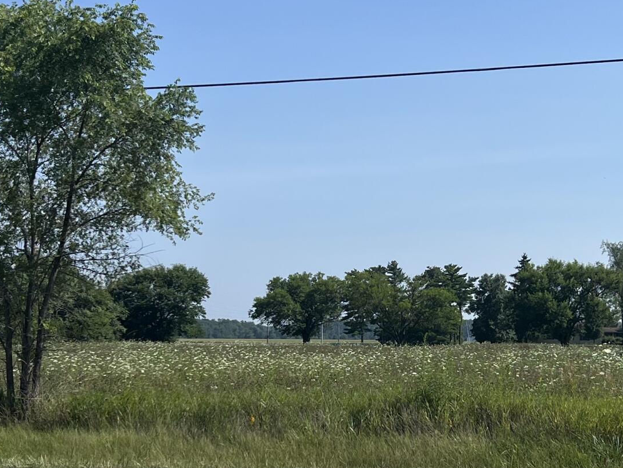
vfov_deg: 20.4
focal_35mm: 72
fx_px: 1296
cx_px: 360
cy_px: 286
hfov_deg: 27.0
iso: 50
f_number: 1.5
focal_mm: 5.7
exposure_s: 1/5587
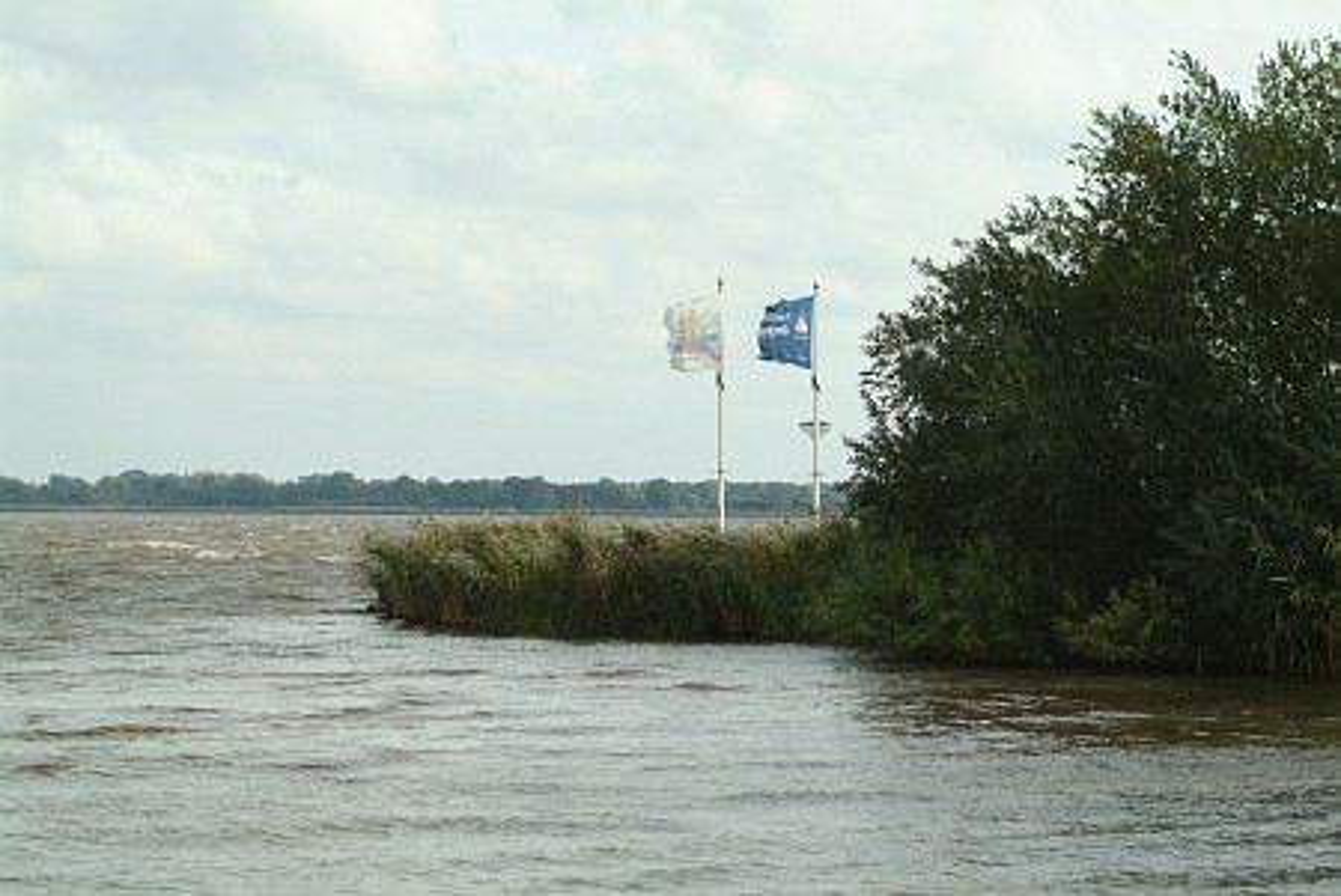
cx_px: 670
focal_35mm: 105
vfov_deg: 13.1
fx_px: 3915
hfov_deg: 19.4
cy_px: 448
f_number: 4.8
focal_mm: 70
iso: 400
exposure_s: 1/1500
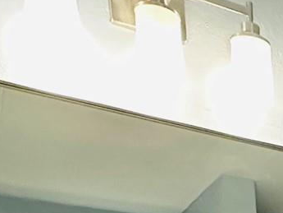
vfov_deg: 13.1
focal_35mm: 83
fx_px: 679
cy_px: 521
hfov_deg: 19.2
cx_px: 474
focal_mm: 2.22
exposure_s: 1/60
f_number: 2.2
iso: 320
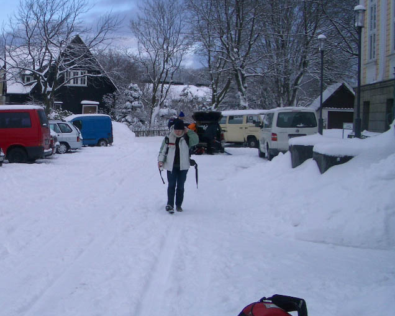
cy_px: 118
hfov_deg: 33.3
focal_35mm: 55
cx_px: 84
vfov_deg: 27.5
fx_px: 643
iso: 50
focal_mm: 5.8
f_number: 4.3
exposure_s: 1/250
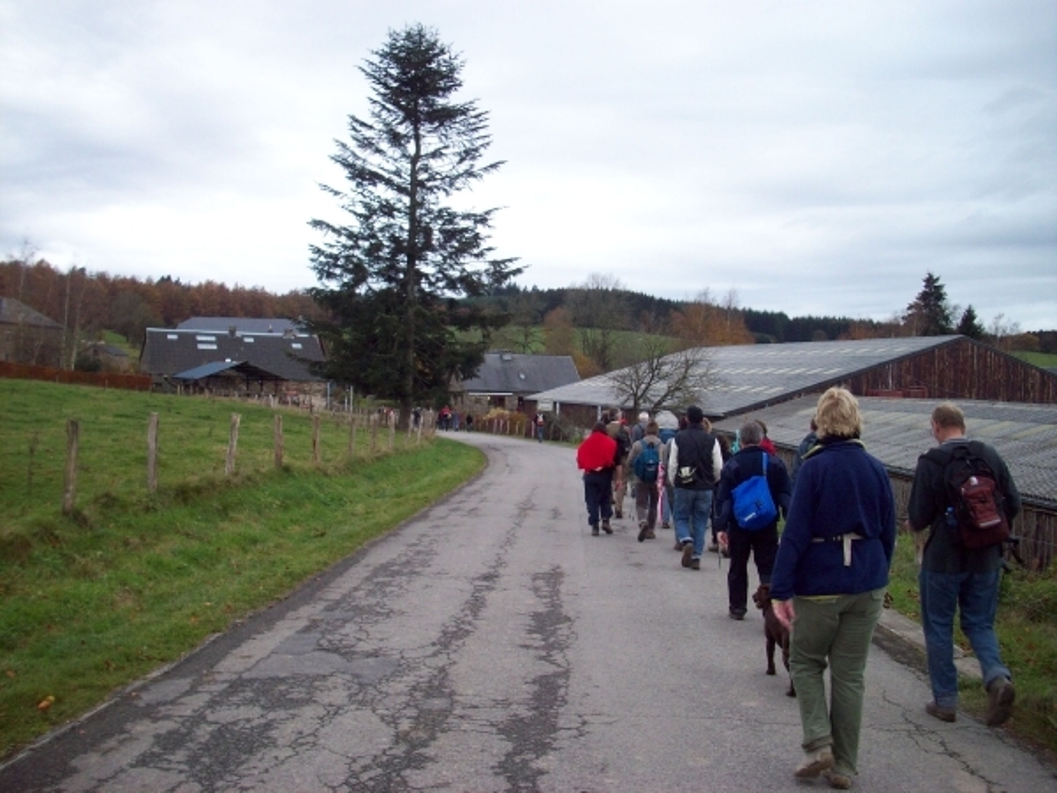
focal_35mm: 37
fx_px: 1130
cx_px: 528
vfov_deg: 38.7
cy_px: 396
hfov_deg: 50.1
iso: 80
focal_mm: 6.2
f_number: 2.8
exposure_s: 1/62
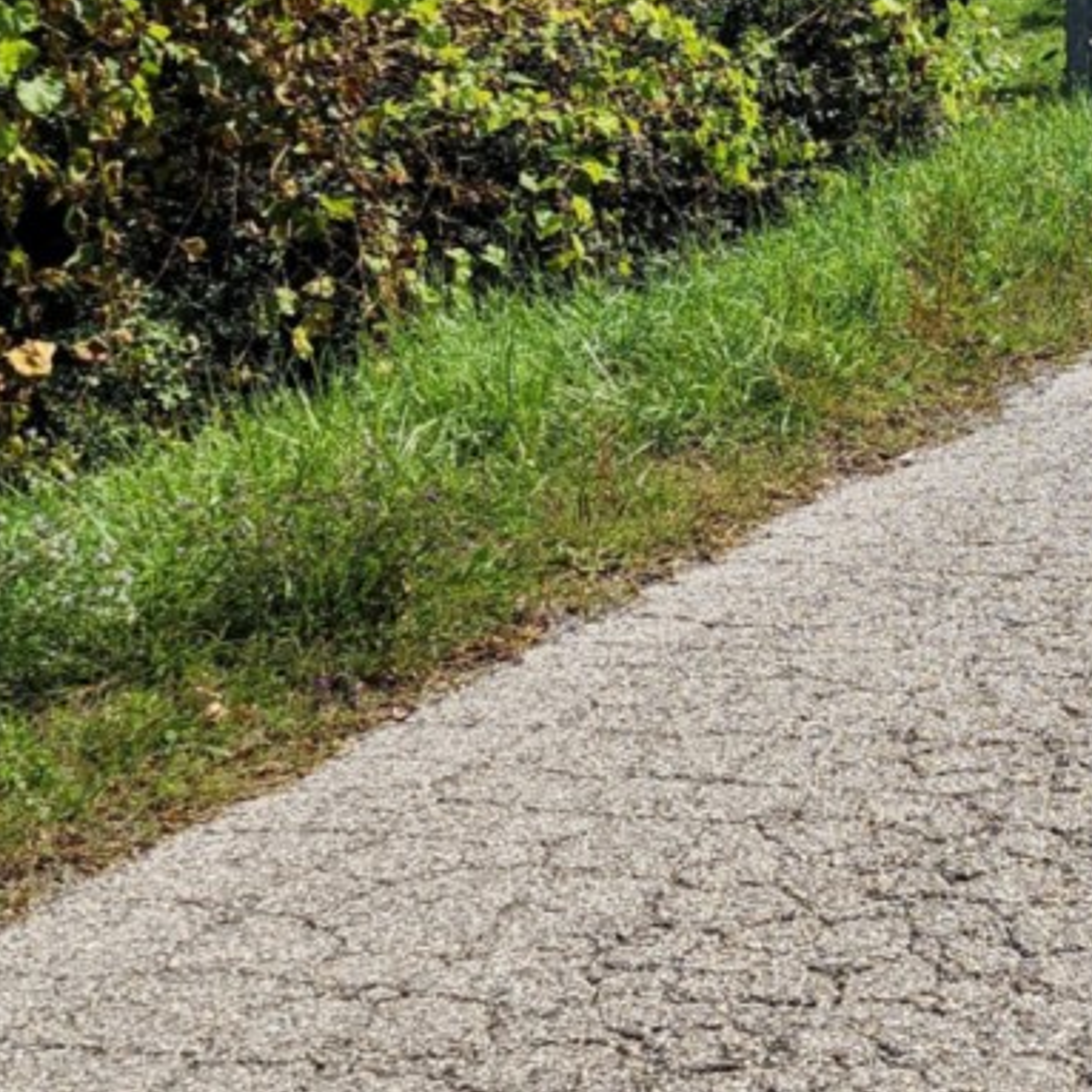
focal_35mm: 85
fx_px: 3034
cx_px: 1454
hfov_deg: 18.8
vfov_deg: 19.0
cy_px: -297
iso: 12
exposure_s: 1/1030
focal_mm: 6.4
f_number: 1.8
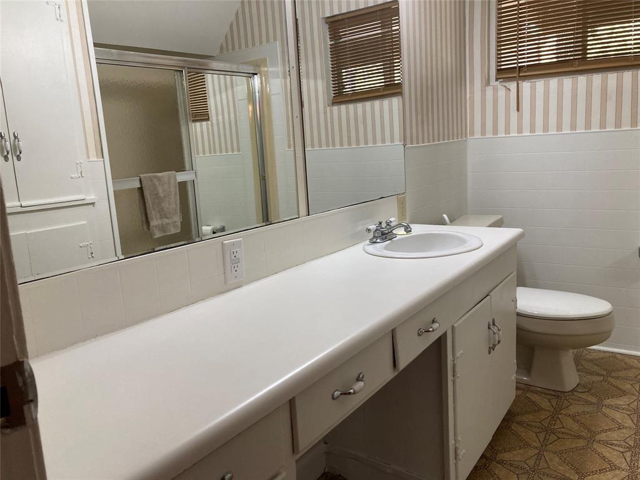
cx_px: 320
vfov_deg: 49.7
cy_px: 240
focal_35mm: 28
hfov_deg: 63.4
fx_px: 518
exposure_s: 1/60
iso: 100
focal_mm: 3.99
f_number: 1.8
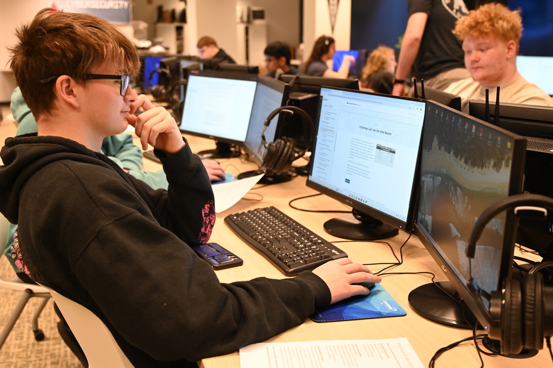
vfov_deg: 35.0
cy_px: 184
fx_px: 583
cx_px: 276
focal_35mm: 38
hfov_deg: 50.7
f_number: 4
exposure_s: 1/125
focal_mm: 38
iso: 3200
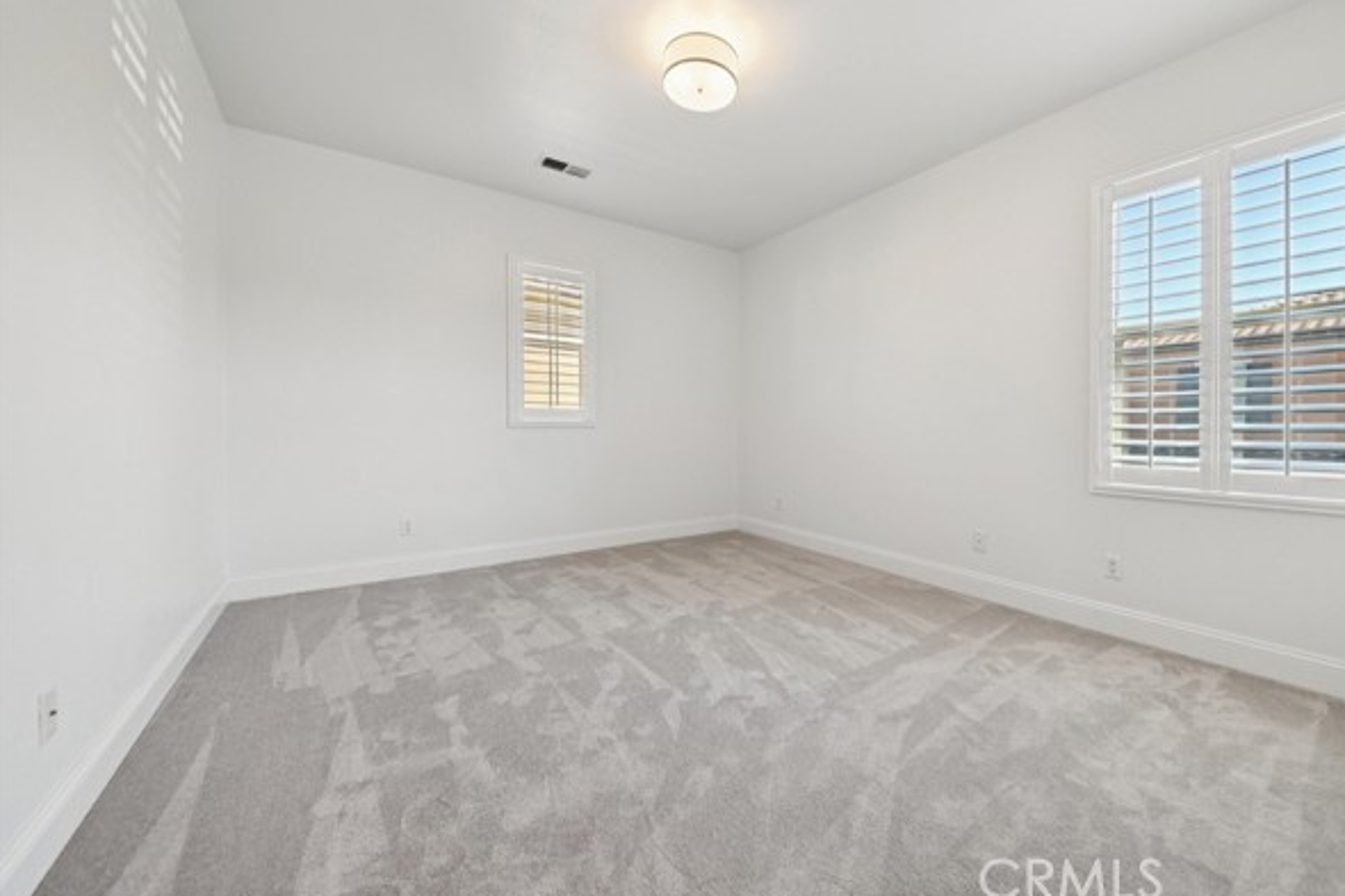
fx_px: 486
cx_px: 725
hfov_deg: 108.1
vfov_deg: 85.3
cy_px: 427
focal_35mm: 13
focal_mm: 12
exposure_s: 1/13
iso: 250
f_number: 8
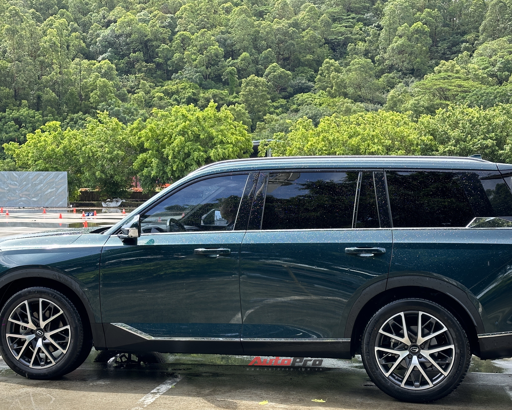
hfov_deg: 33.0
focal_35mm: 57
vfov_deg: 26.7
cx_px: 266
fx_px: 864
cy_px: 222
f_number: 1.78
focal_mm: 6.86
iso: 64
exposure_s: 1/464
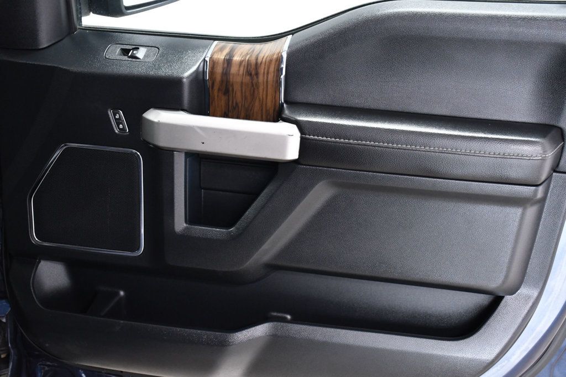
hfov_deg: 41.1
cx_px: 283
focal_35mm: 48
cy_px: 188
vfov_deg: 28.1
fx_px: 754
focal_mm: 32
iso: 2500
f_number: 5
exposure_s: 1/100
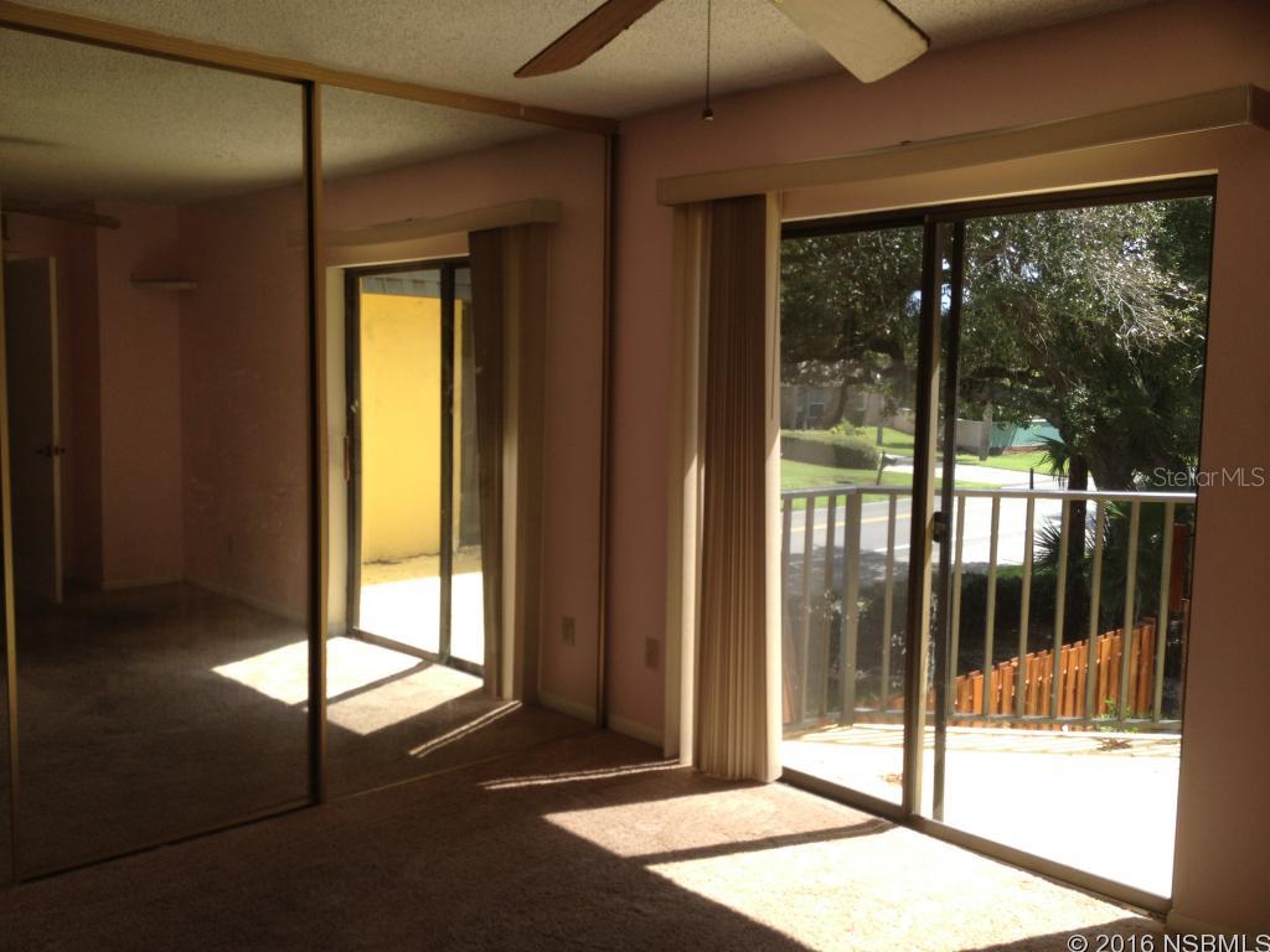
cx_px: 635
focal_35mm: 35
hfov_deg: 52.6
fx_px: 1284
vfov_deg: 40.7
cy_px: 476
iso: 50
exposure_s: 1/280
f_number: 2.4
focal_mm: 4.28
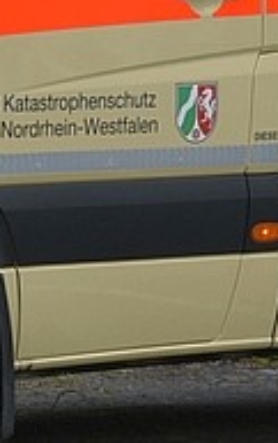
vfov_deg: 5.2
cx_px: 131
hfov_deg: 3.3
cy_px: -62
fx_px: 4874
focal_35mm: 403
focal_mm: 85
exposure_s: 1/80
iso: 400
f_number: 22
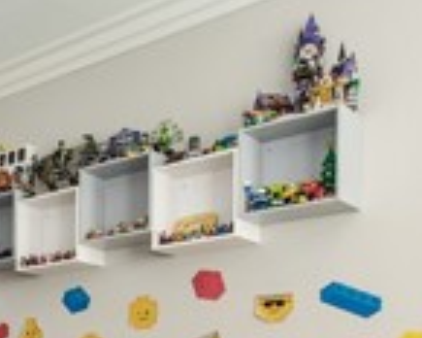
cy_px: 447
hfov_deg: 25.5
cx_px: -189
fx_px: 724
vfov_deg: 23.1
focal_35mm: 58
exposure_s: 1/125
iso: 800
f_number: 5.6
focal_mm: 14
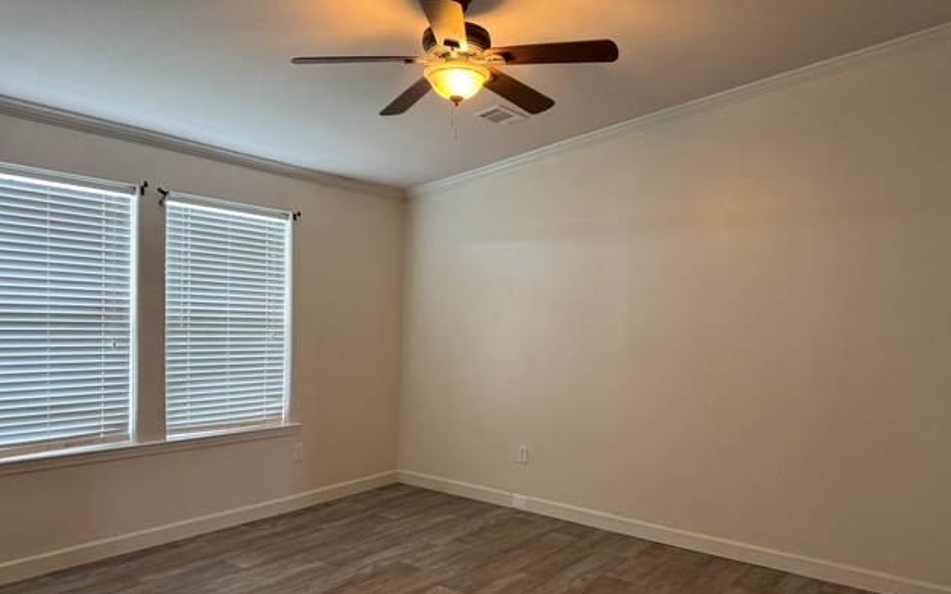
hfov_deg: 70.4
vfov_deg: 47.4
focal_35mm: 26
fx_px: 674
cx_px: 485
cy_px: 348
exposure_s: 1/60
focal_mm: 6.76
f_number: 1.78
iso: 160
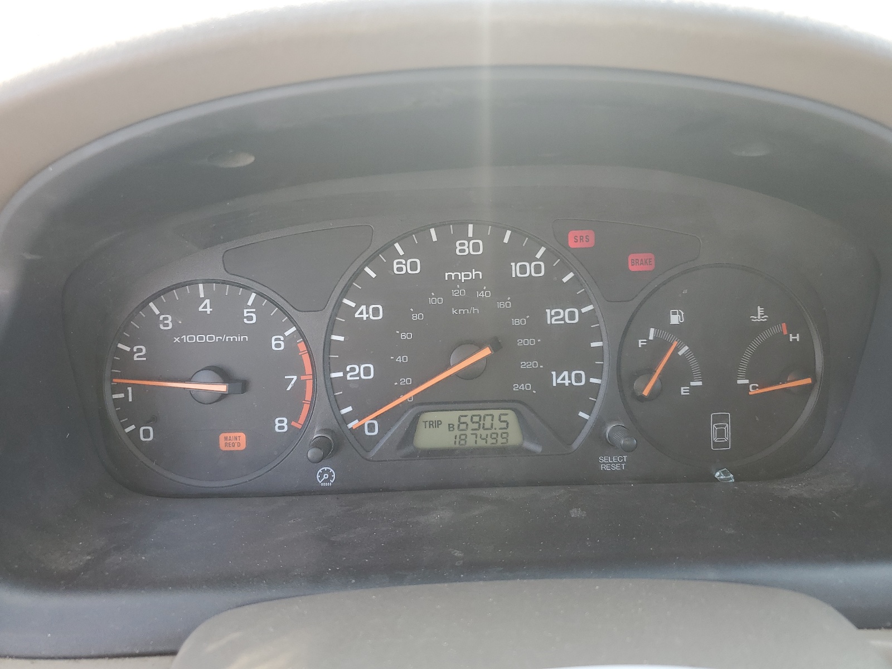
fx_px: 670
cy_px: 334
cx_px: 446
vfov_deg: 53.1
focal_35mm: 26
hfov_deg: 67.3
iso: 50
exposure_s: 1/122
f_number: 1.5
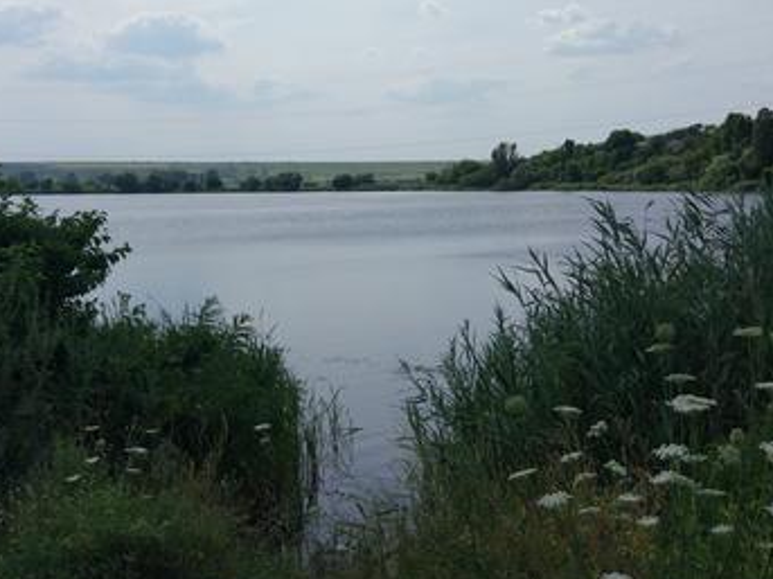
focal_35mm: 49
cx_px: 372
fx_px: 1094
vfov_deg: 29.7
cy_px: 284
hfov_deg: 38.9
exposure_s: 1/2440
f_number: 2
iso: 100
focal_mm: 4.26
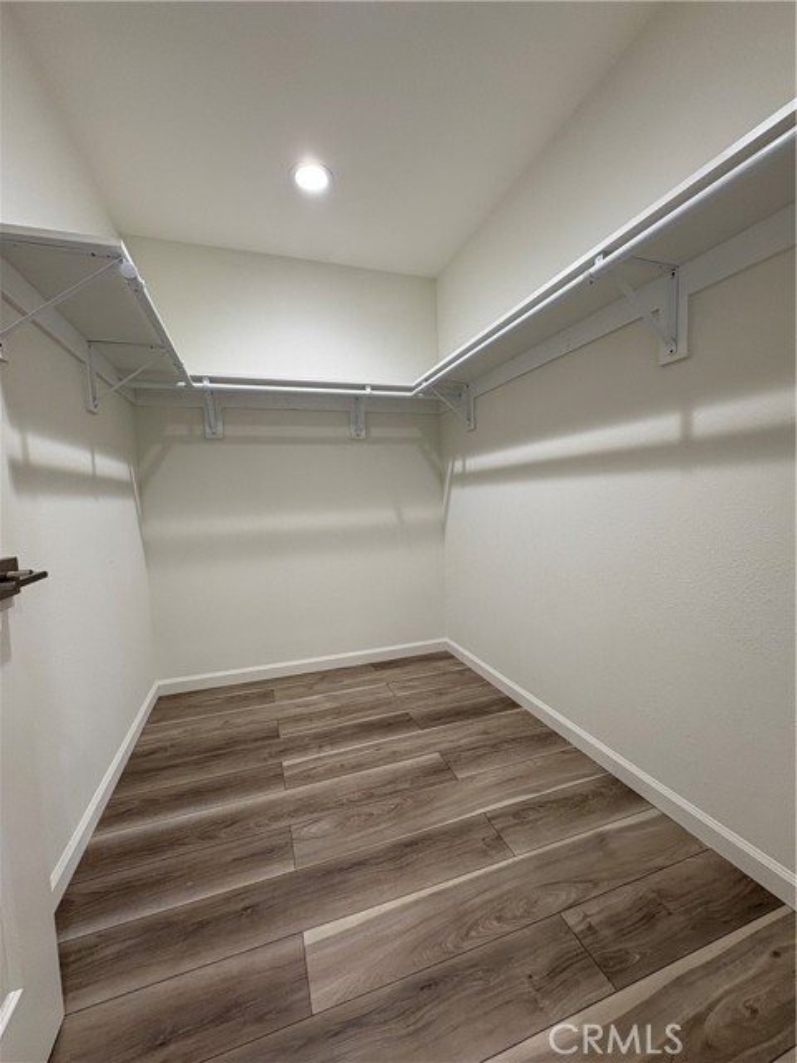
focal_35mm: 14
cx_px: 398
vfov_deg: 102.1
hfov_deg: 85.7
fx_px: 430
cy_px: 532
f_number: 2.2
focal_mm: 2.22
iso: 125
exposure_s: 1/120
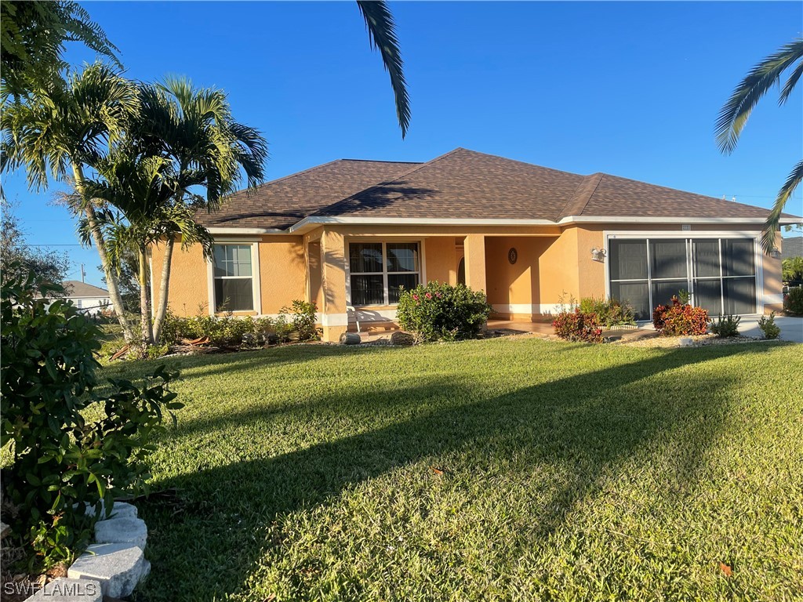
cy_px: 301
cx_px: 402
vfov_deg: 54.9
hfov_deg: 69.4
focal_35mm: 25
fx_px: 580
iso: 32
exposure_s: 1/1821
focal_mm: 5.1
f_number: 1.6
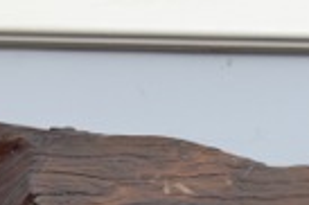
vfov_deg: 5.9
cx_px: 325
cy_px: 472
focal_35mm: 225
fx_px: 1929
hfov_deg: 9.1
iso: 800
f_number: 5.6
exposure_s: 1/125
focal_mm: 32
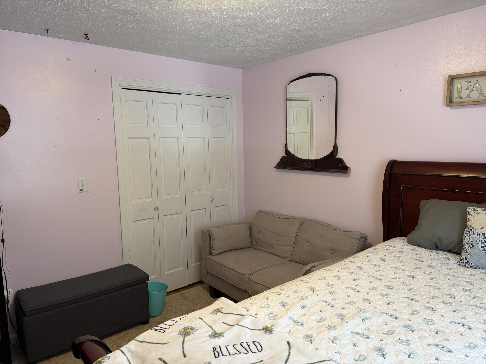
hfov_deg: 71.6
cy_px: 182
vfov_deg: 56.8
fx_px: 337
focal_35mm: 24
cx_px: 243
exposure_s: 1/60
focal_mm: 6.76
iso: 125
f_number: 1.78
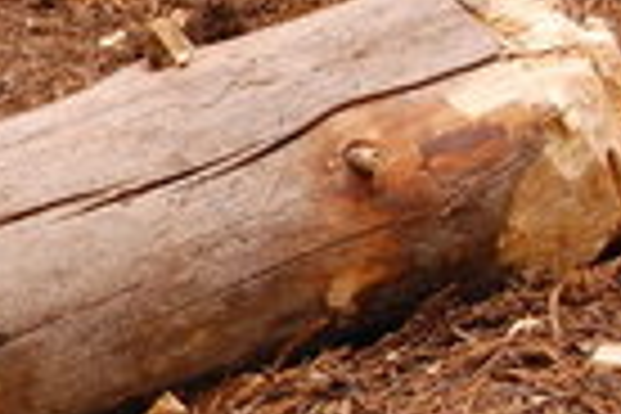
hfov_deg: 5.5
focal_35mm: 361
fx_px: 6227
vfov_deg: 3.8
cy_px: 198
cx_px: -752
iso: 400
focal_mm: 52
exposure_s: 1/125
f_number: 5.6
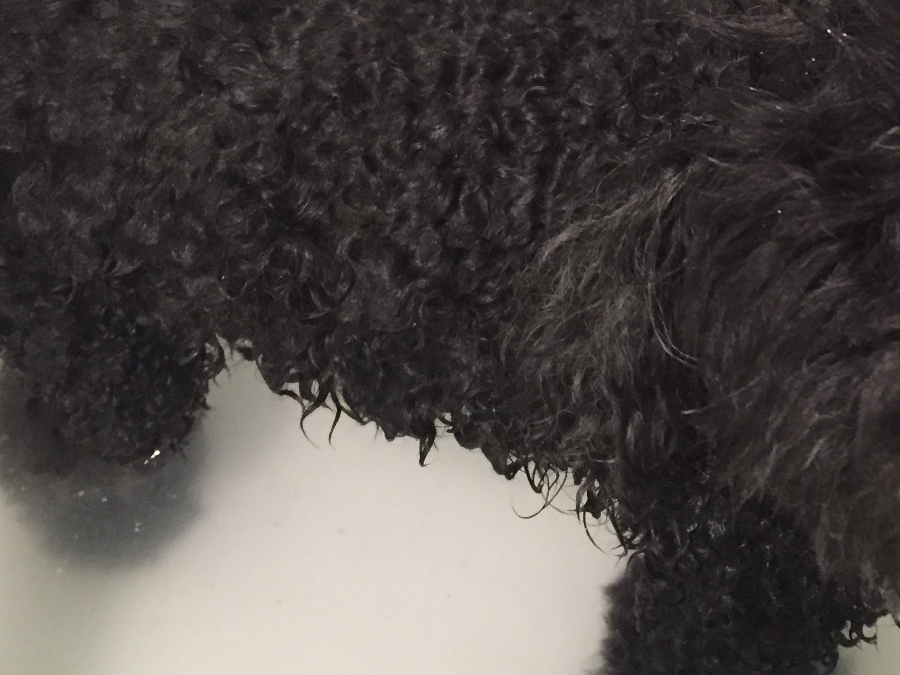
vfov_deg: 24.2
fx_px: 1508
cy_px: 17
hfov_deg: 32.5
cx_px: 688
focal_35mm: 58
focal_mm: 4.15
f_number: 2.2
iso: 250
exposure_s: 1/17
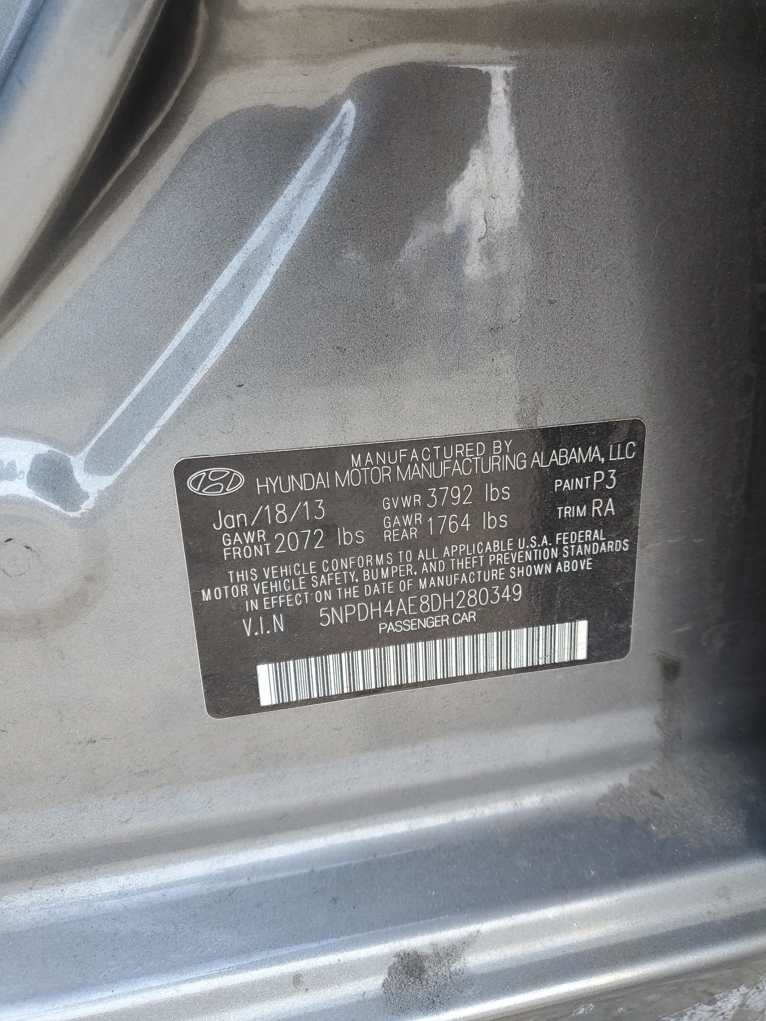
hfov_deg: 53.1
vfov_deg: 67.3
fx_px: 767
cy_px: 510
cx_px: 383
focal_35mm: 26
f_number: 1.5
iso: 50
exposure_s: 1/286
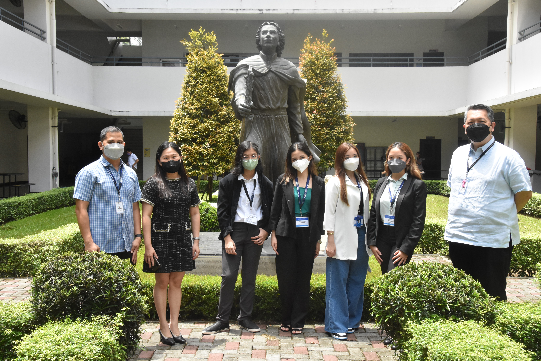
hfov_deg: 45.0
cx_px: 270
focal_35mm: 44
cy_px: 180
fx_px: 654
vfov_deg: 30.9
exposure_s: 1/500
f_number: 11
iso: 1600
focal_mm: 29
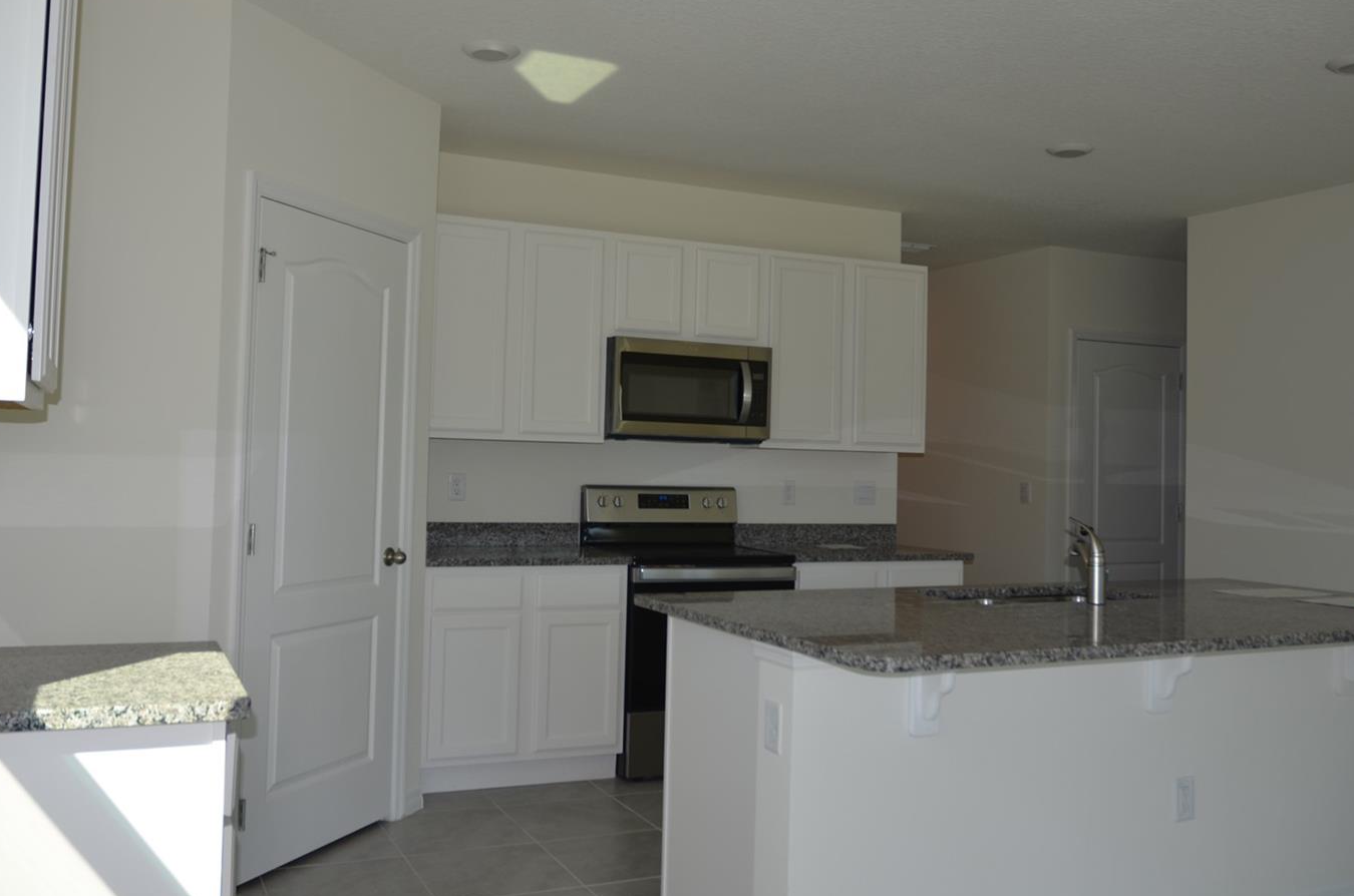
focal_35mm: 32
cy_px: 405
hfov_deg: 58.8
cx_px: 643
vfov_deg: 40.9
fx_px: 1201
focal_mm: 18
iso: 100
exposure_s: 1/200
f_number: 4
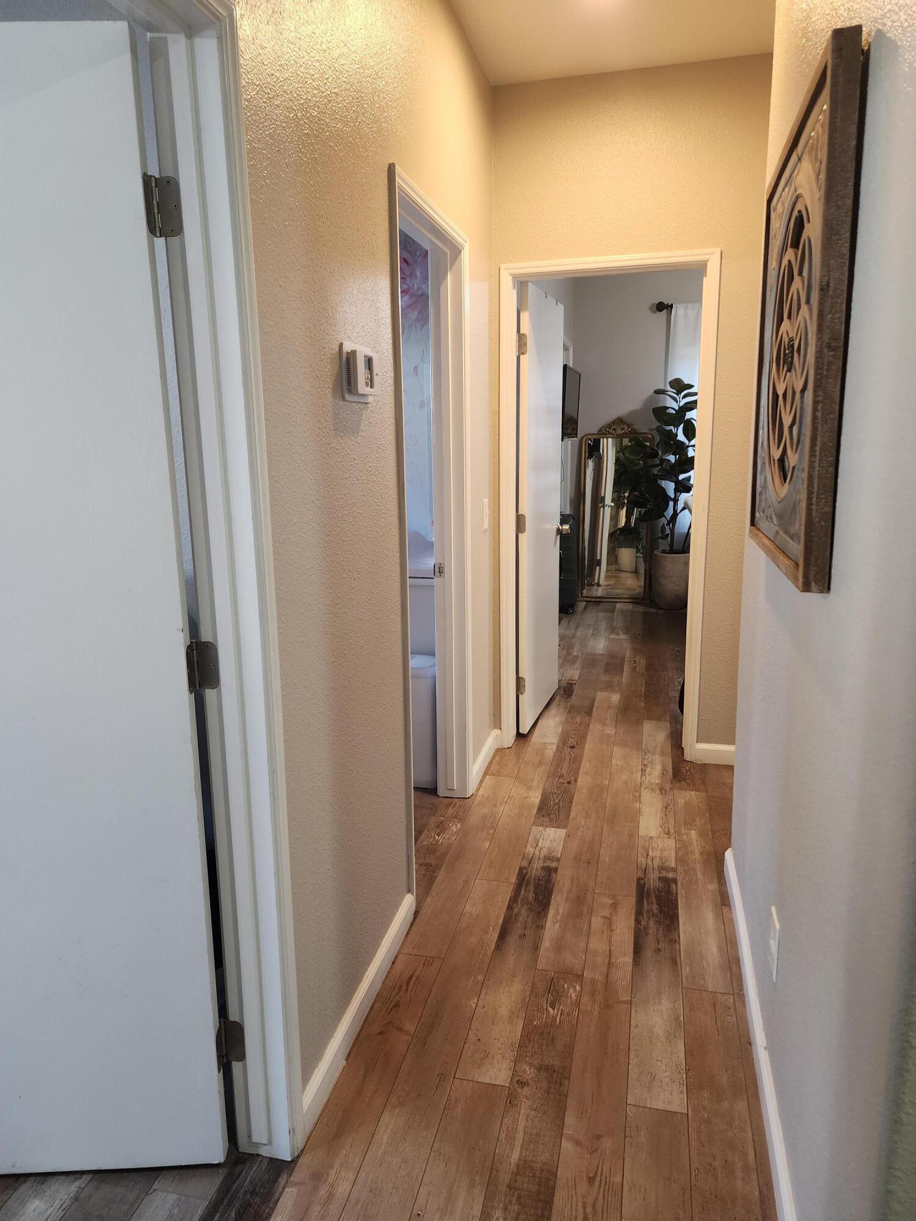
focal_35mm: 23
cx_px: 458
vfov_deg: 73.9
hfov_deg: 58.9
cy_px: 610
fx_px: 811
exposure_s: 1/120
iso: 400
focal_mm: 6.4
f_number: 1.8
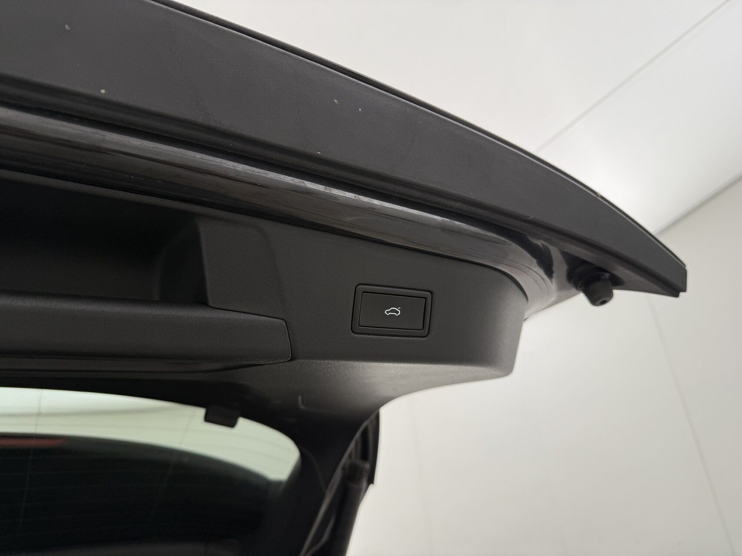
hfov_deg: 71.6
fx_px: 514
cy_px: 278
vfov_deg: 56.8
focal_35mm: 24
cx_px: 371
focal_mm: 6.76
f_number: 1.78
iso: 100
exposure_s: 1/100
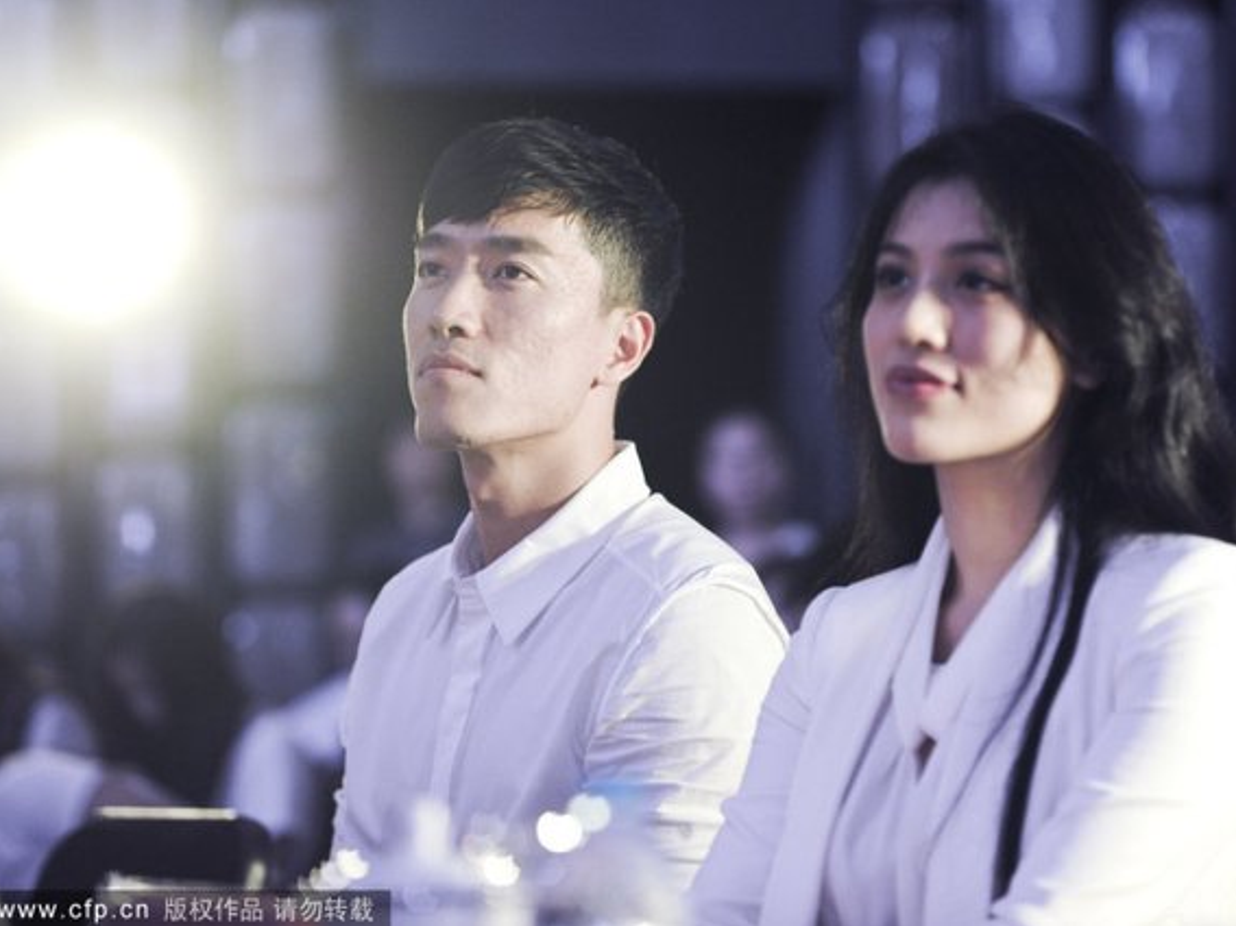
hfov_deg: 15.6
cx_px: 661
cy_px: 463
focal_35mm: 126
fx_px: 4498
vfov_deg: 11.8
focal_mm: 116
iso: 800
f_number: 2.8
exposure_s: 1/200
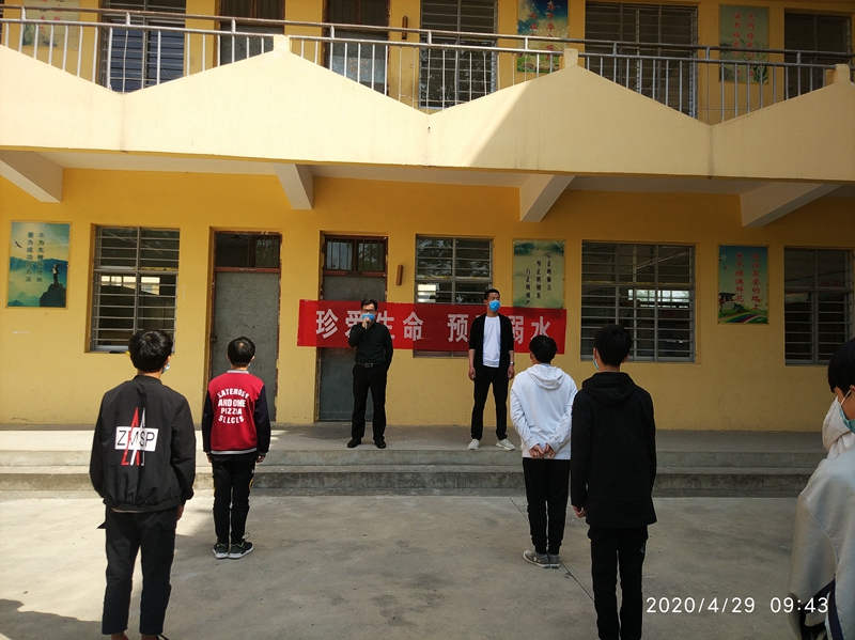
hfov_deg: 74.0
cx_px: 428
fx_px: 568
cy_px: 320
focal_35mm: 23
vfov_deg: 58.8
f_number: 2
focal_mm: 4.06
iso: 100
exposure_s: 1/424
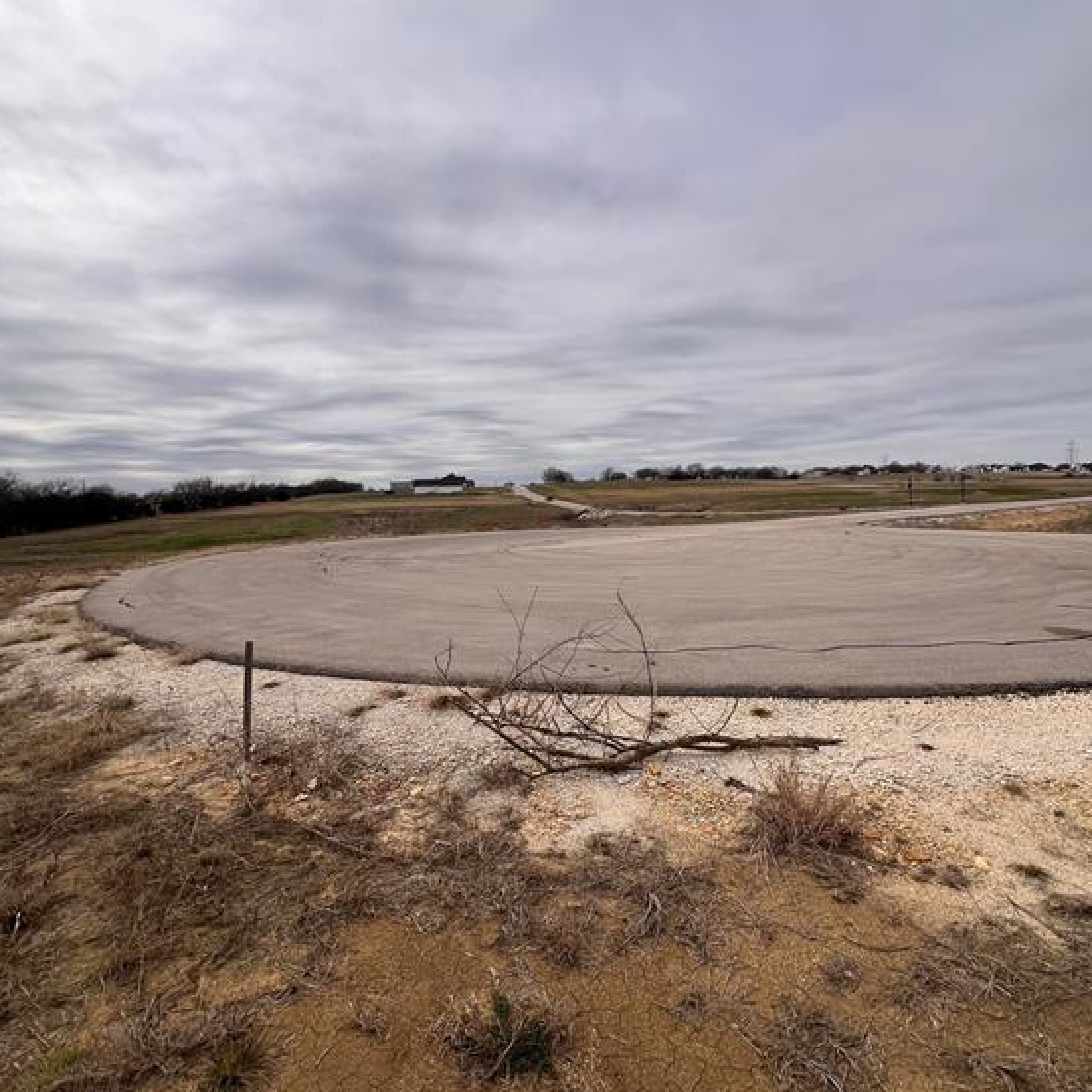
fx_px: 571
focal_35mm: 16
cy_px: 522
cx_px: 560
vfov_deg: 87.4
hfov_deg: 87.4
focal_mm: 1.57
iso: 32
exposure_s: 1/2660
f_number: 1.8
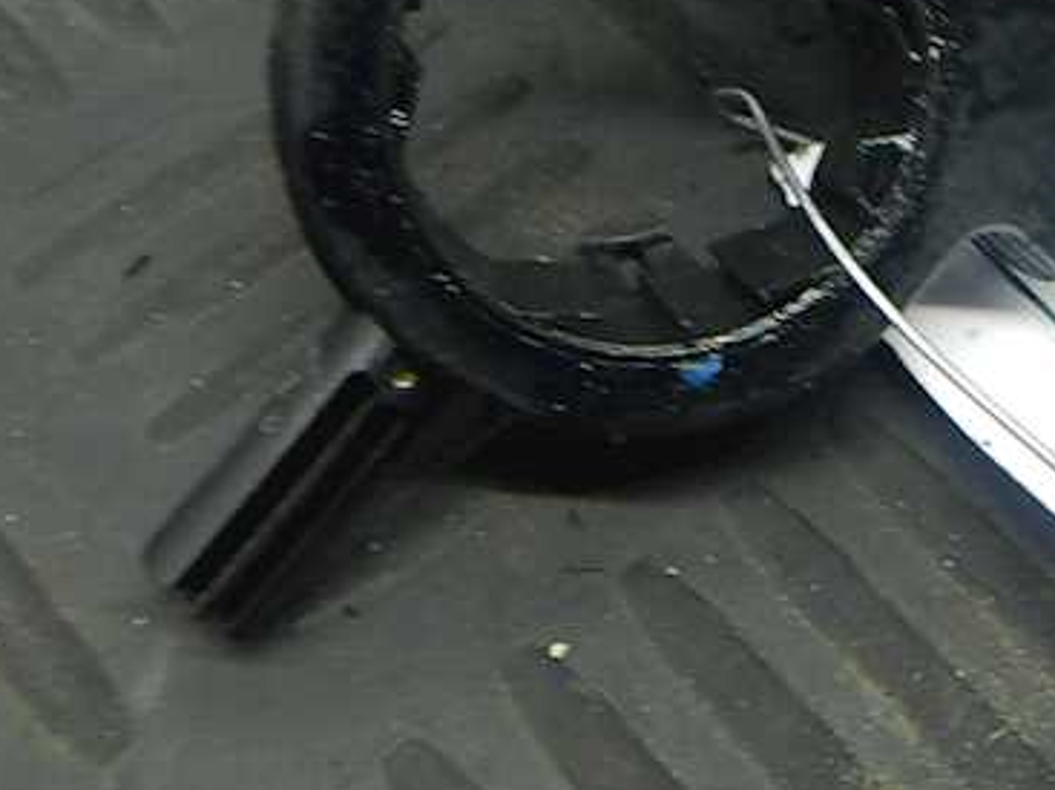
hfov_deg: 28.5
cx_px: 811
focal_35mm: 67
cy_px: -43
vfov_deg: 21.0
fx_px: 2041
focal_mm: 4.3
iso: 280
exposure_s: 1/30
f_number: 2.8
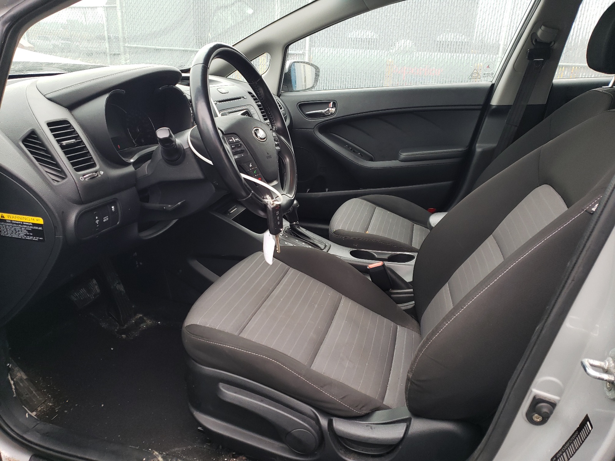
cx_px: 308
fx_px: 462
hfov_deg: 67.3
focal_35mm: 26
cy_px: 230
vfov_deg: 53.1
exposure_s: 1/100
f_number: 1.5
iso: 68
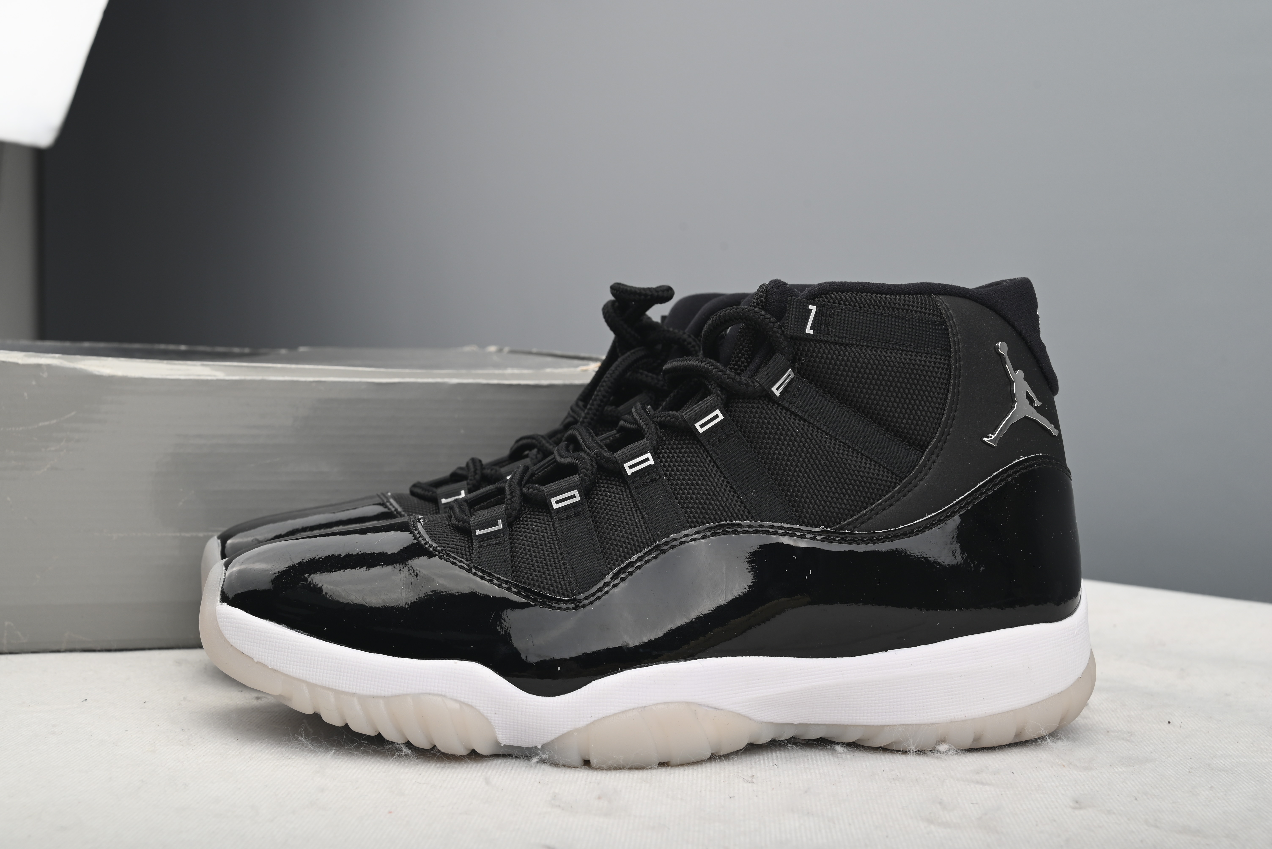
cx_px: 636
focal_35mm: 50
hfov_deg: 39.6
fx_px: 1767
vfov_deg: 27.0
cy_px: 424
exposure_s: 1/200
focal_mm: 50
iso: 100
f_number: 11
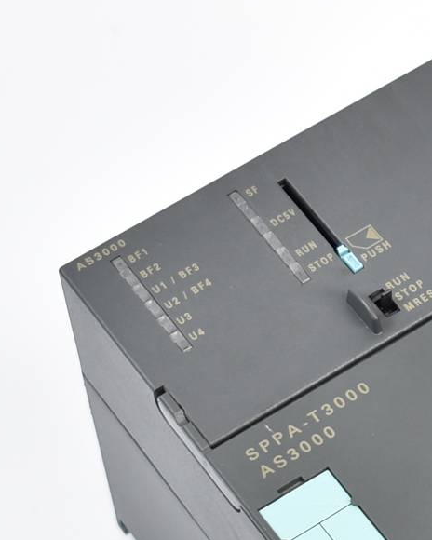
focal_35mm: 168
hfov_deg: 9.1
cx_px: 445
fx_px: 2685
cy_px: 322
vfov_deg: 11.5
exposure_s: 1/50
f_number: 4.5
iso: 220
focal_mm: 32
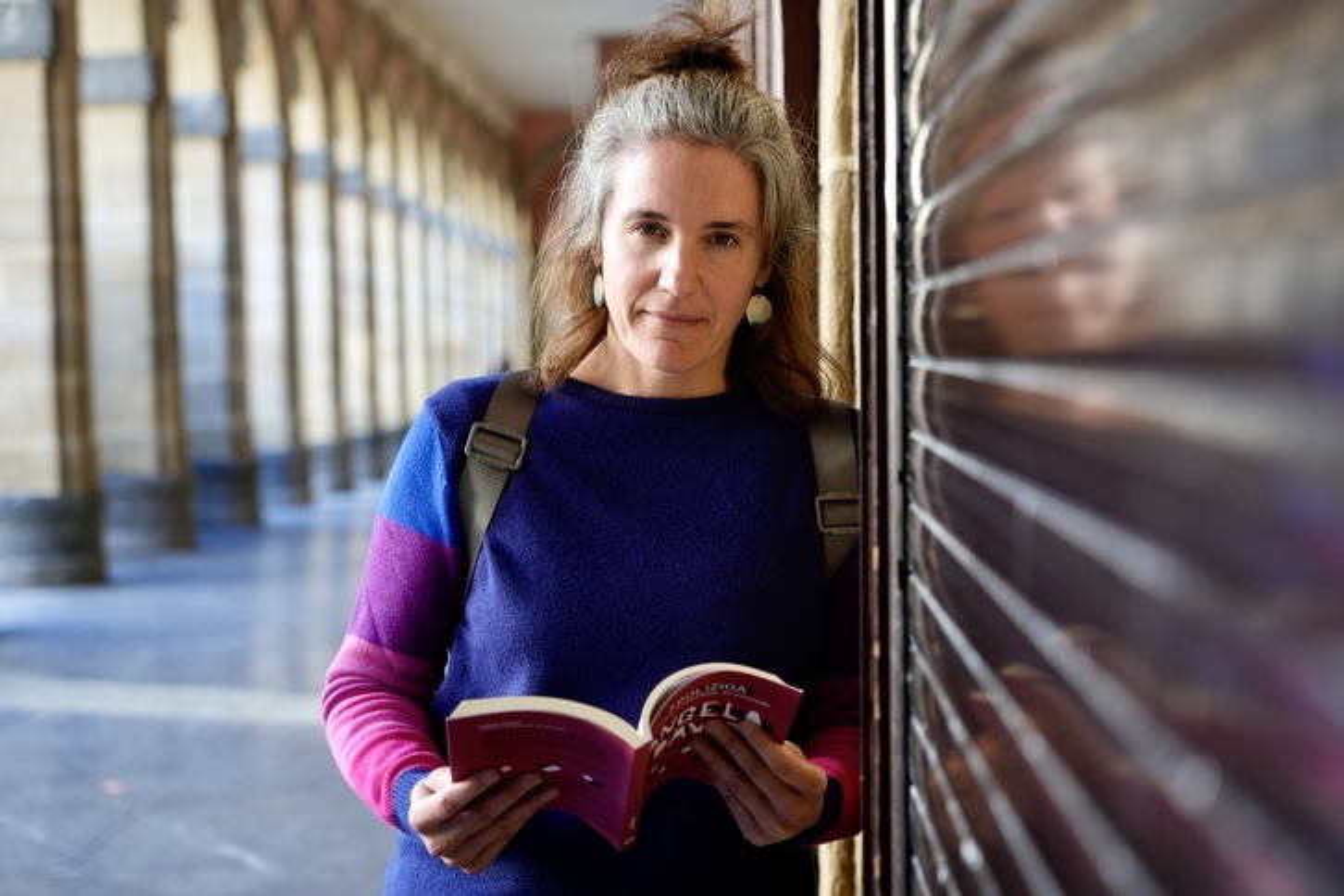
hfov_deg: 26.3
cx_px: 672
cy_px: 448
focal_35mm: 77
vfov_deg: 17.7
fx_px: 2874
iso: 500
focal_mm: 77
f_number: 4
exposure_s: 1/60
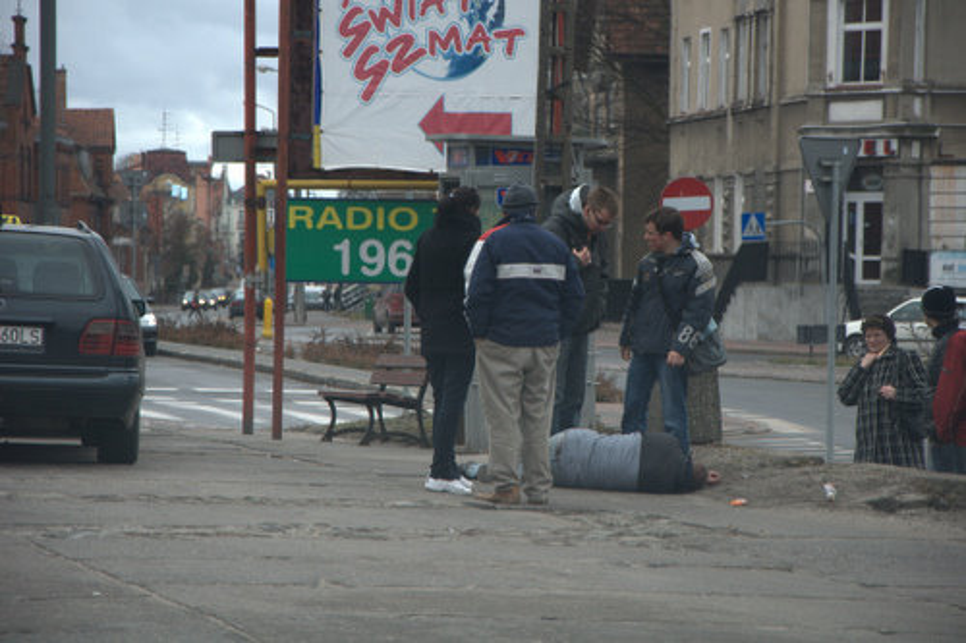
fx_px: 4225
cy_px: 322
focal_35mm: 158
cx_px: 483
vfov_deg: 8.7
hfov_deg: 13.0
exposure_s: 1/200
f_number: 8
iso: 320
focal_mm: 105
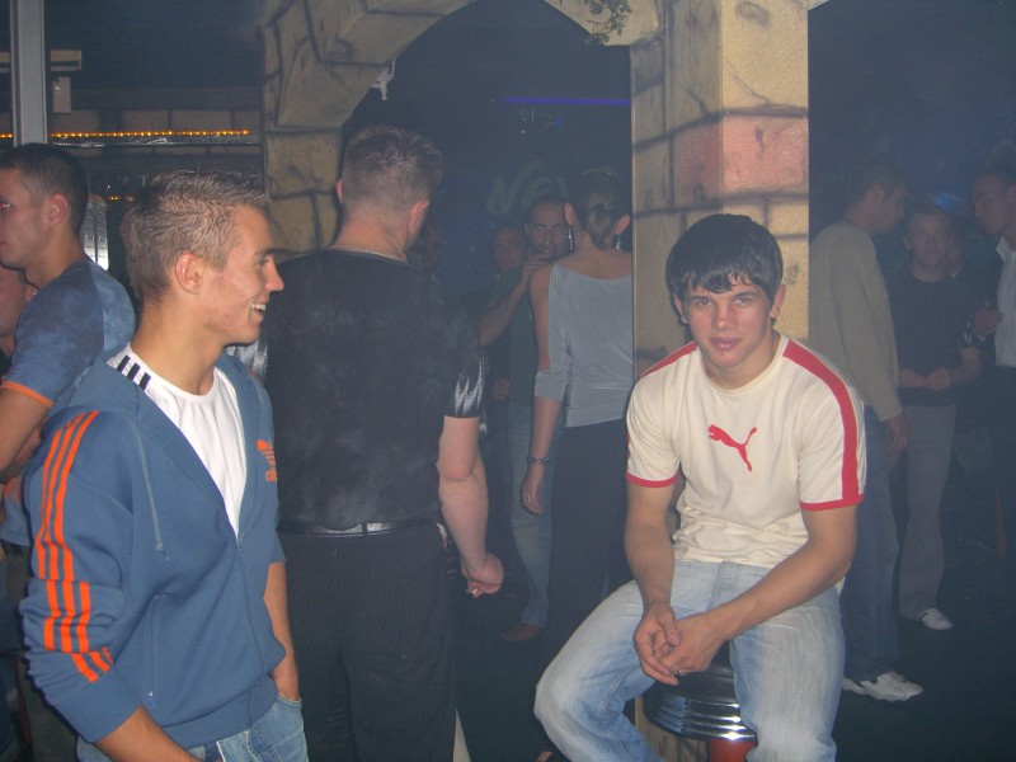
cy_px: 381
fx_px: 1115
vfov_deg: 37.7
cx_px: 508
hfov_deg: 49.0
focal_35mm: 38
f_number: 2.8
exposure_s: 1/60
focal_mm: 7.9
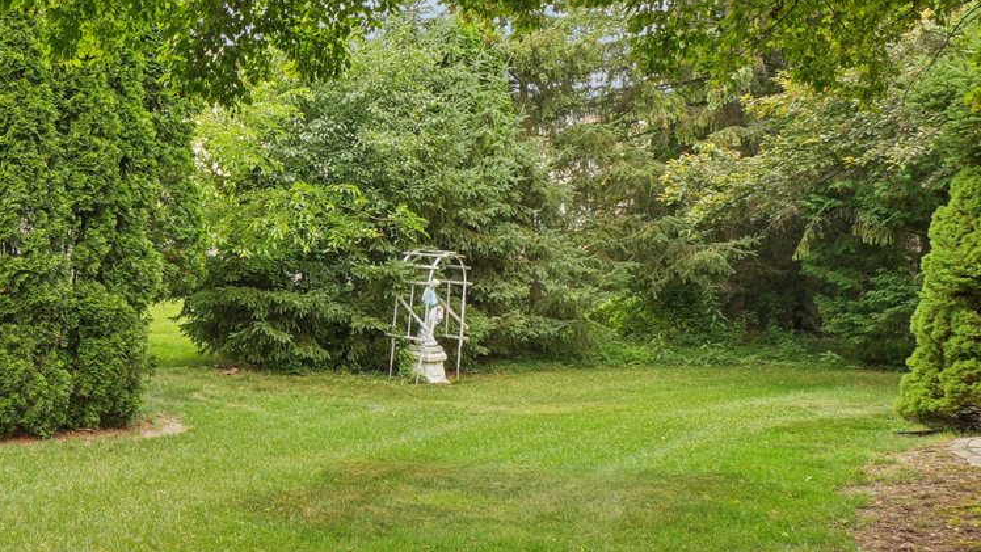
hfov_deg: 39.2
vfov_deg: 27.7
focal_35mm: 43
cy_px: 231
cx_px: -89
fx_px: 1119
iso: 100
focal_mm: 10
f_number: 8
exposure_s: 1/30
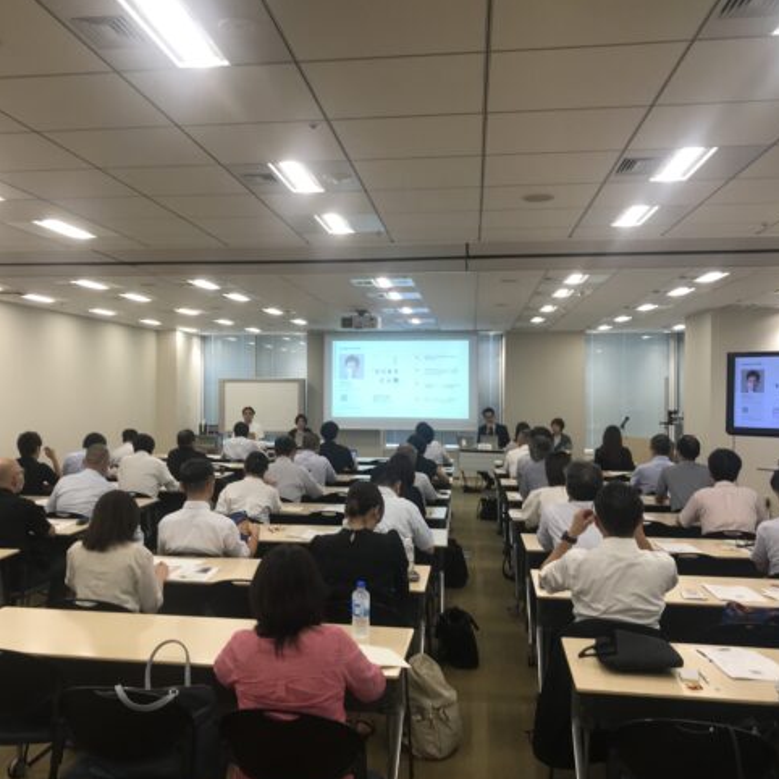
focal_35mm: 34
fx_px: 866
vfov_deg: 48.4
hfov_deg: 48.4
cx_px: 352
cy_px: 394
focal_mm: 3.99
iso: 32
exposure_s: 1/60
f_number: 1.8
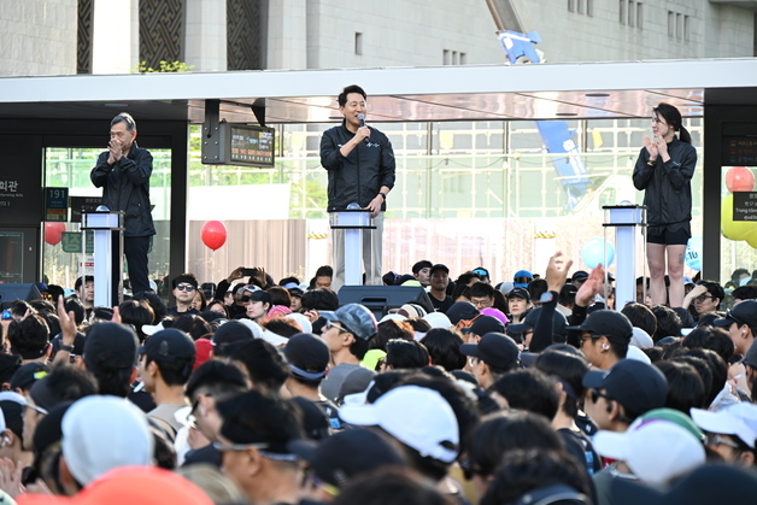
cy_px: 252
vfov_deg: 9.2
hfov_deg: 13.7
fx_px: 3155
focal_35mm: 150
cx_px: 378
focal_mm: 150
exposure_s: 1/320
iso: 500
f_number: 6.3
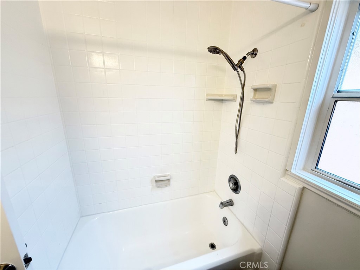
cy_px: 135
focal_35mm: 14
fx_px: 146
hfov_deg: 102.1
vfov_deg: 85.7
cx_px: 180
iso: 200
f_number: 2.2
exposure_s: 1/120
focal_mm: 2.22
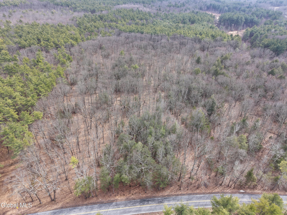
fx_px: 199
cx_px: 144
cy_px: 108
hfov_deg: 71.6
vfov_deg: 56.8
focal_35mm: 24
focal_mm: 8.67
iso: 100
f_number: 1.8
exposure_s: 1/725
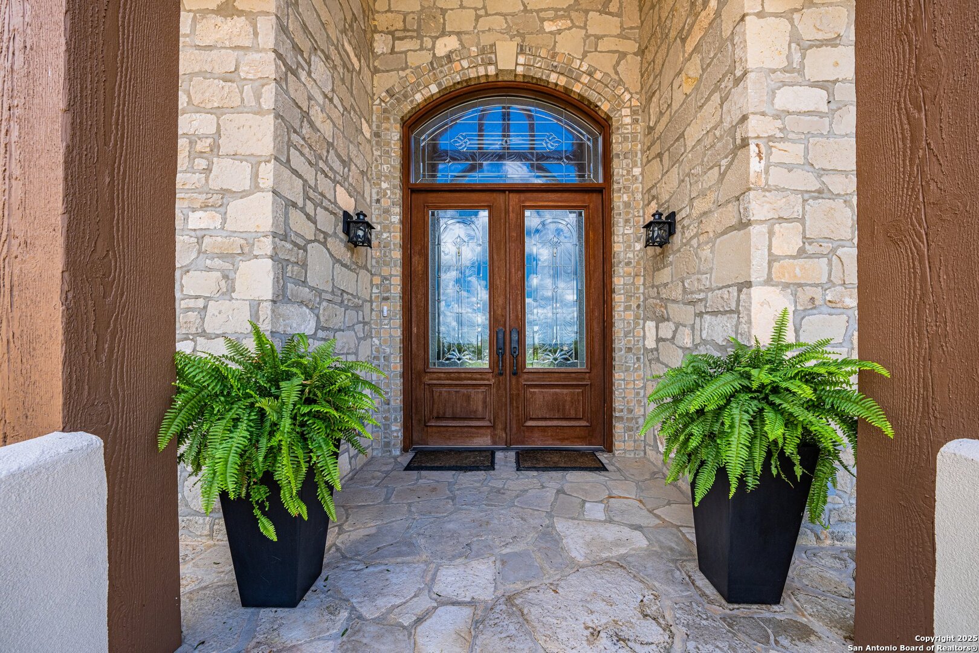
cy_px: 326
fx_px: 326
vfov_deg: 90.0
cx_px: 490
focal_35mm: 12
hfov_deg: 112.6
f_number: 7.1
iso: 125
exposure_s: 1/160
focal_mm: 12
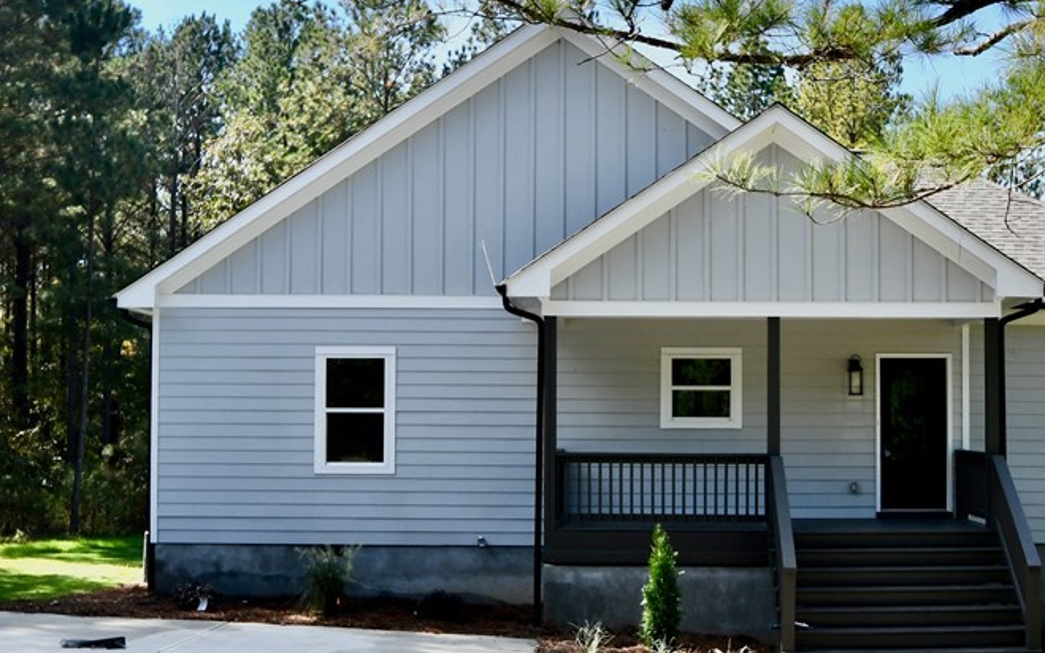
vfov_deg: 27.4
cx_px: 641
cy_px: 382
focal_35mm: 47
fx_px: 1339
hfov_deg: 42.4
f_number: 8
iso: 200
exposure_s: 1/250
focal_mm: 19
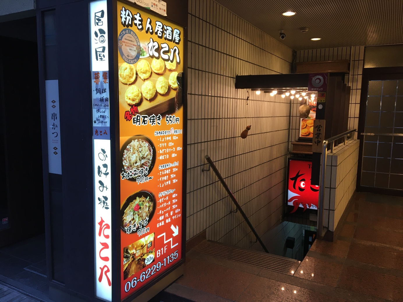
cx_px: 202
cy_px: 151
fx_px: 338
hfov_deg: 61.7
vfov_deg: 48.2
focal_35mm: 29
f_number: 2.2
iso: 32
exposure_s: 1/30
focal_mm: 4.15
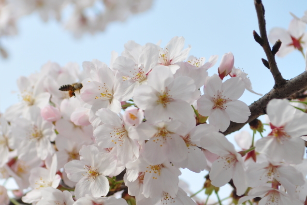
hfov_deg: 15.4
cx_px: 81
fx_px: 1133
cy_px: 96
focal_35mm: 133
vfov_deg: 10.3
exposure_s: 1/1250
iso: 200
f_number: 4
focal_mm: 55
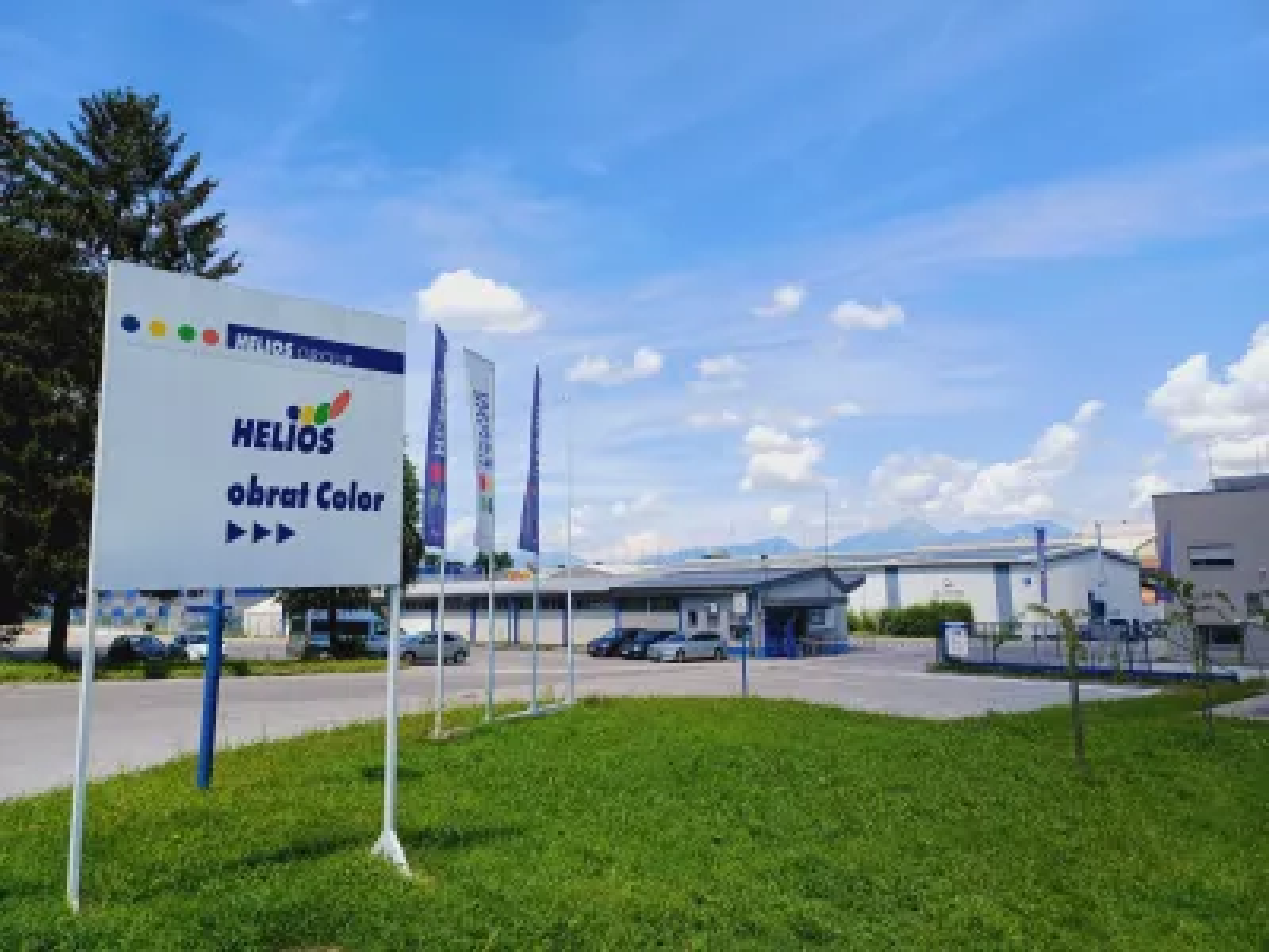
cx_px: 634
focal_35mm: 25
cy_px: 476
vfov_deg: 54.9
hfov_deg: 69.4
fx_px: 916
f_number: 1.8
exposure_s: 1/1095
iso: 50
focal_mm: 4.65
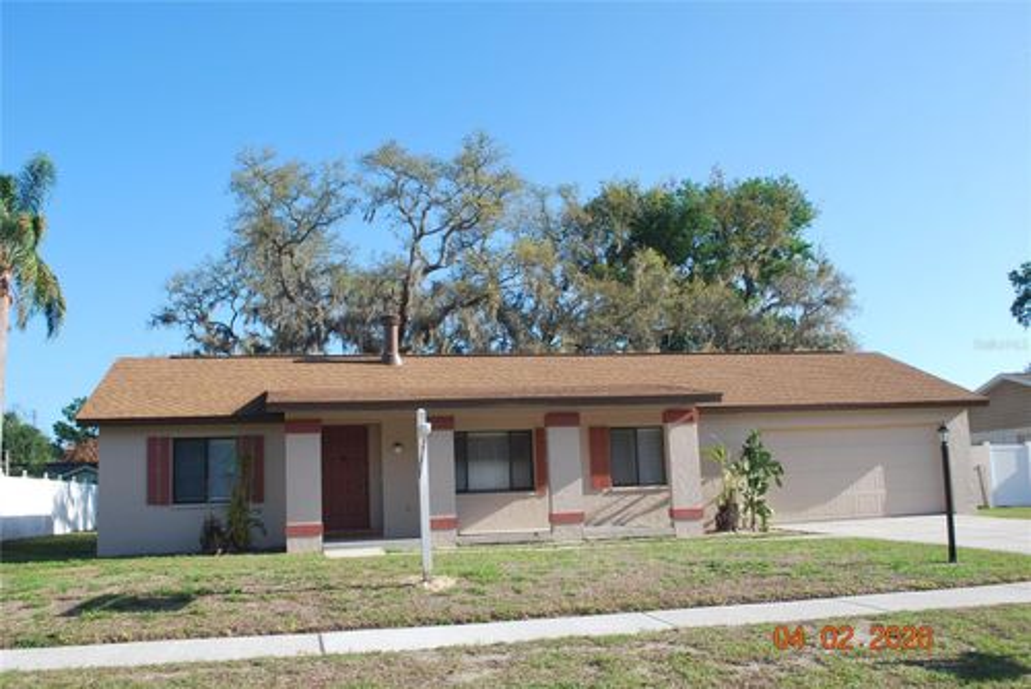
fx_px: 946
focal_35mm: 33
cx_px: 516
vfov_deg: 40.0
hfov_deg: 57.2
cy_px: 344
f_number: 7.1
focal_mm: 22
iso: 100
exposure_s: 1/200
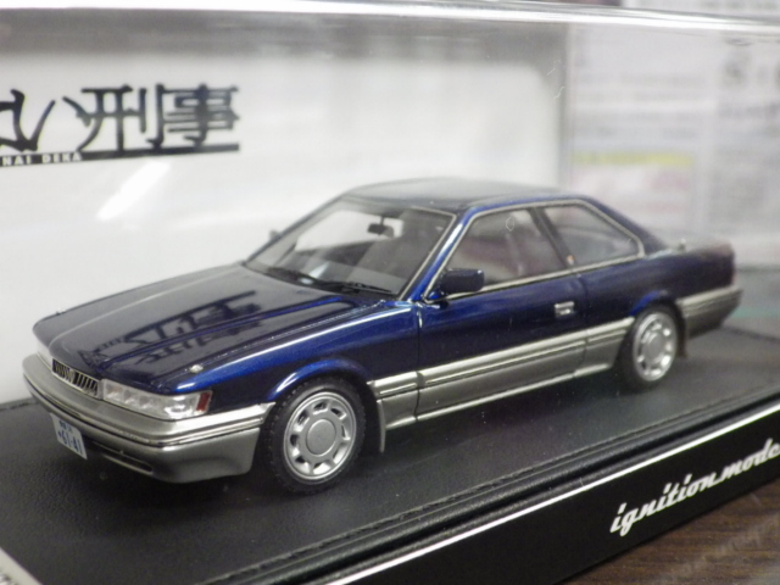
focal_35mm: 50
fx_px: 1127
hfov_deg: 38.2
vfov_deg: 29.1
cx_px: 390
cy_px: 292
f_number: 3.8
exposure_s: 1/25
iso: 1000
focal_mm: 9
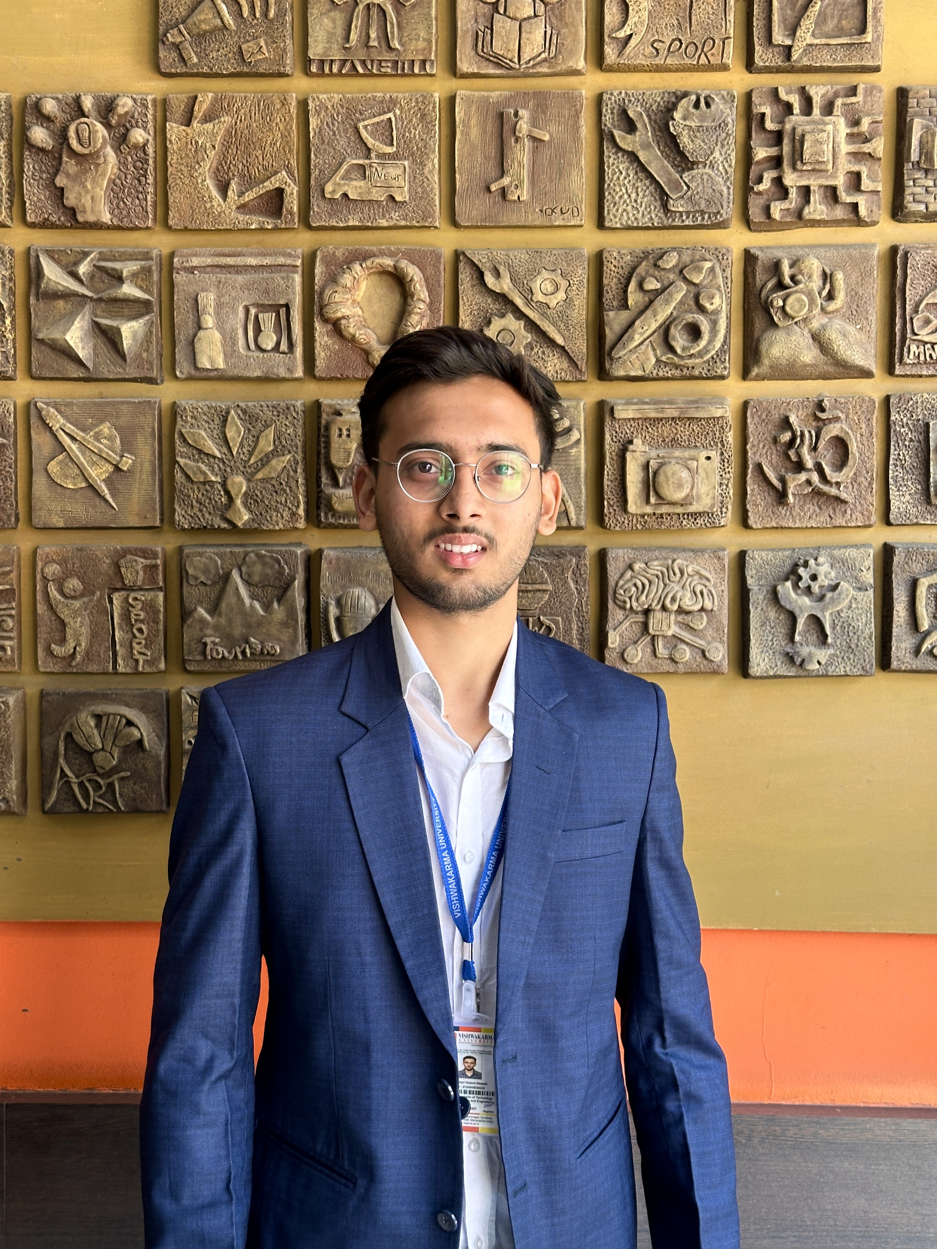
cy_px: 624
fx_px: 1732
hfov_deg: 30.3
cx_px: 468
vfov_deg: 39.7
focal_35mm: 48
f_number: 1.78
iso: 80
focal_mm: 6.86
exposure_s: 1/100
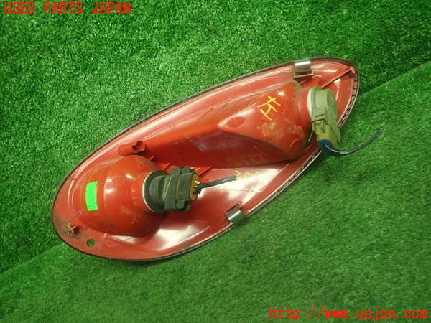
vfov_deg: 54.9
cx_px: 216
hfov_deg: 69.4
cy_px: 162
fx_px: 311
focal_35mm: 25
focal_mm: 4.5
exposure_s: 1/40
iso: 200
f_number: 2
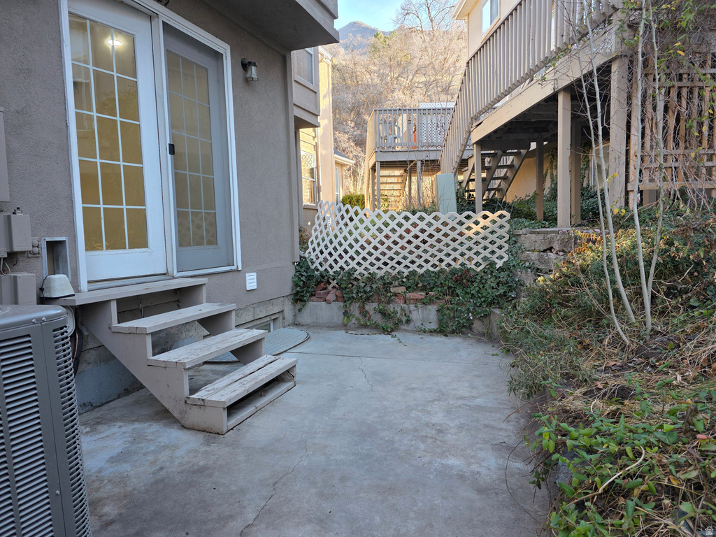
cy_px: 268
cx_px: 358
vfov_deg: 58.9
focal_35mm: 23
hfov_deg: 73.9
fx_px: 476
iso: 50
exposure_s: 1/180
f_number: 1.7
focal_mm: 6.3
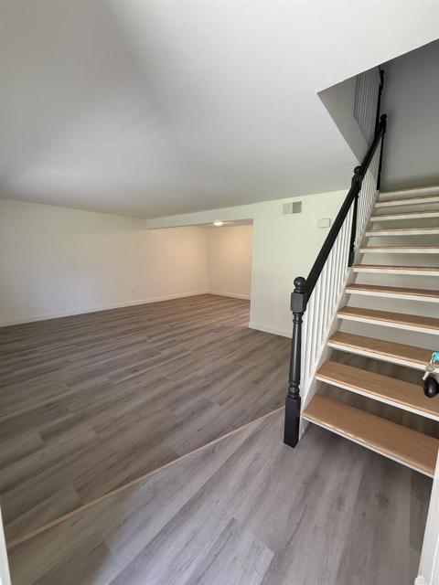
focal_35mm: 14
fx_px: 237
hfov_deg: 85.7
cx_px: 220
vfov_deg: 102.1
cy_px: 292
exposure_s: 1/120
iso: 320
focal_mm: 2.22
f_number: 2.2
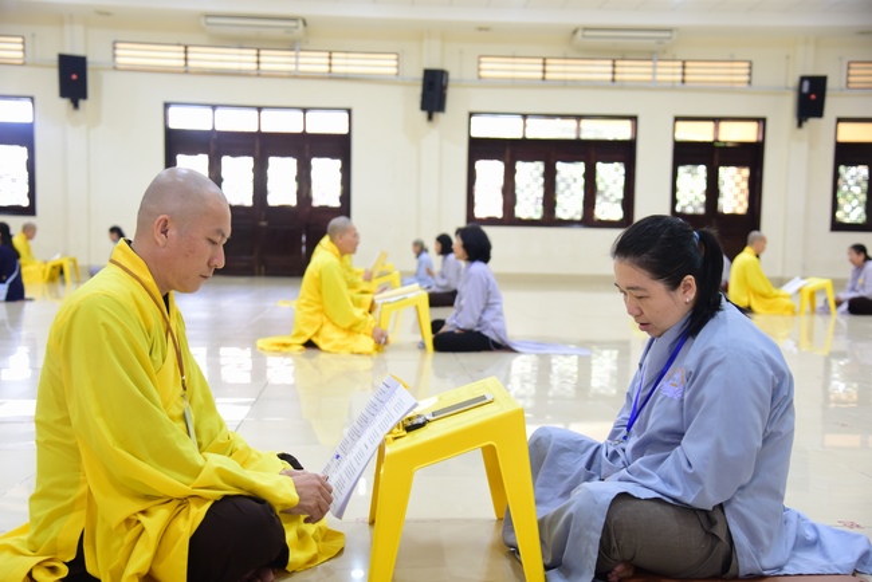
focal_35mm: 44
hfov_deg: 44.5
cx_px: 436
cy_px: 291
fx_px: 1066
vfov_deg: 30.5
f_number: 4
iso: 800
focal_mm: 44
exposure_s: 1/25
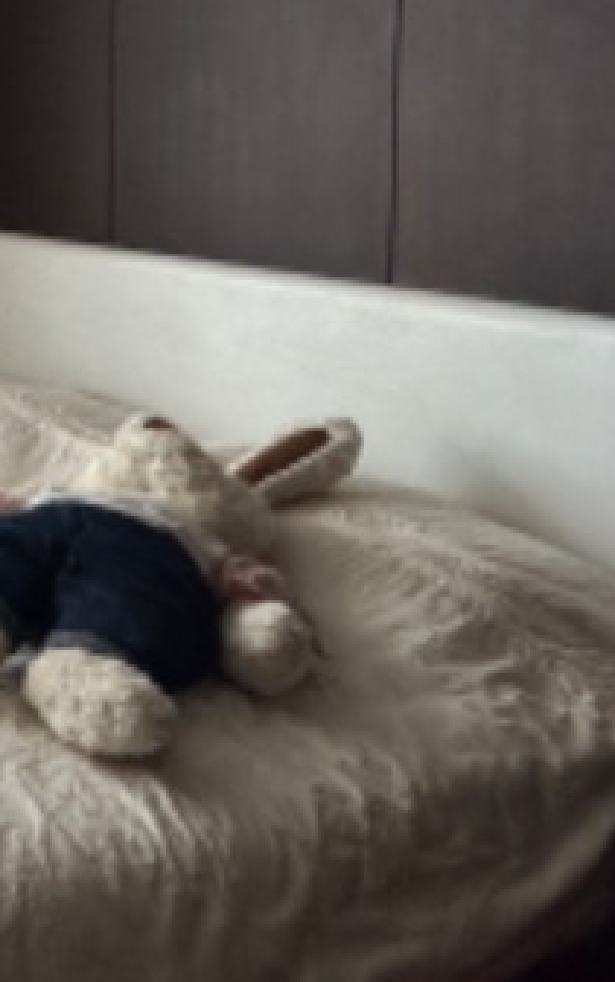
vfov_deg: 42.6
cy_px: 157
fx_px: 1178
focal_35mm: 44
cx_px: -533
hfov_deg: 19.9
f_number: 2.2
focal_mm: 2.22
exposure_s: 1/100
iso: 100
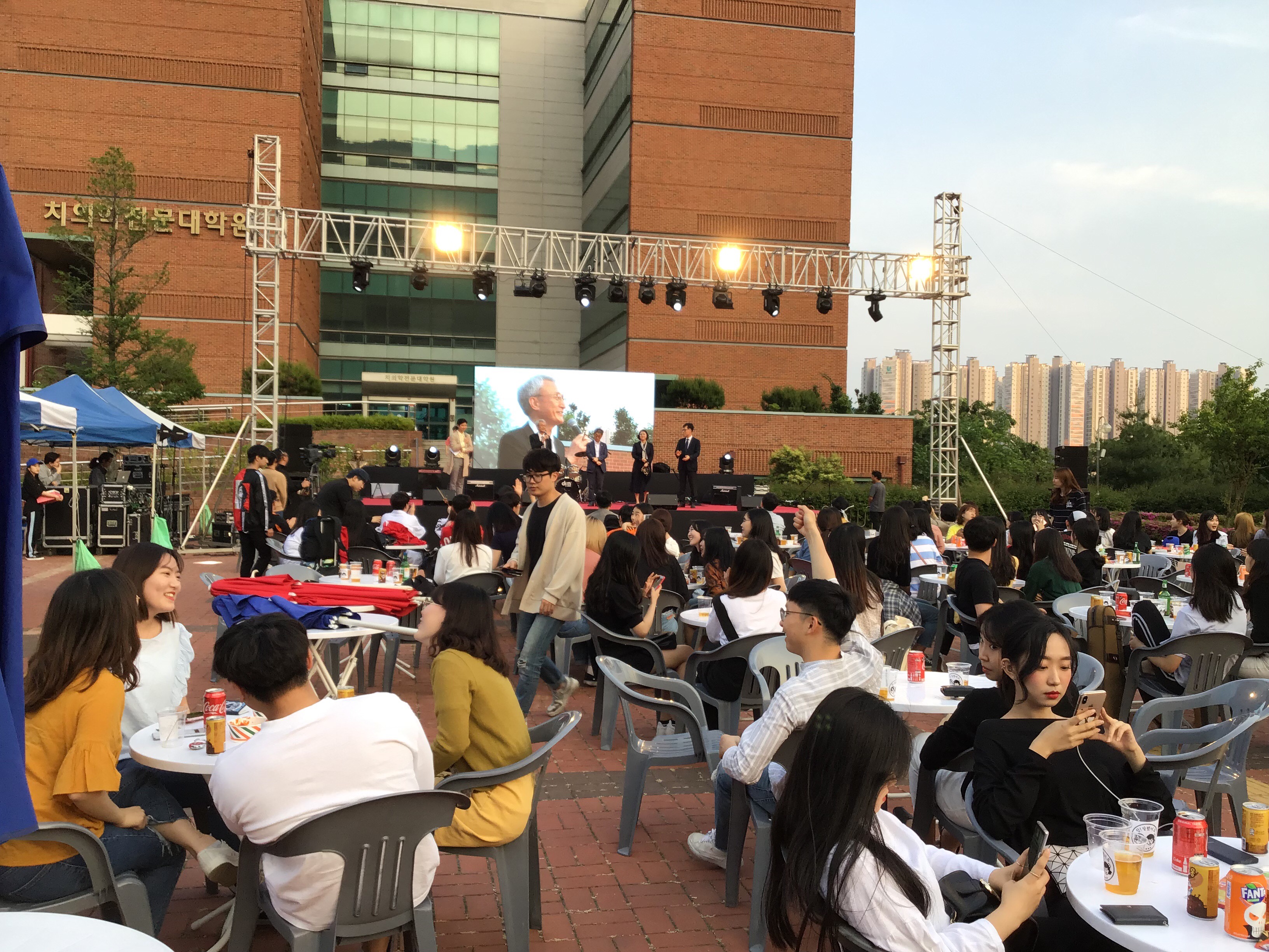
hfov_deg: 58.4
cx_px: 634
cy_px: 476
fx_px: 1136
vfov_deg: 45.4
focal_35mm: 31
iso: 32
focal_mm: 3.3
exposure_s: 1/120
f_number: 2.4
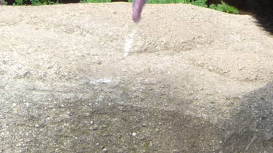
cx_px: 394
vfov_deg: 2.1
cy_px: 196
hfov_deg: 3.7
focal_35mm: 589
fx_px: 4263
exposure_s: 1/60
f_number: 4.7
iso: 100
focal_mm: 21.8
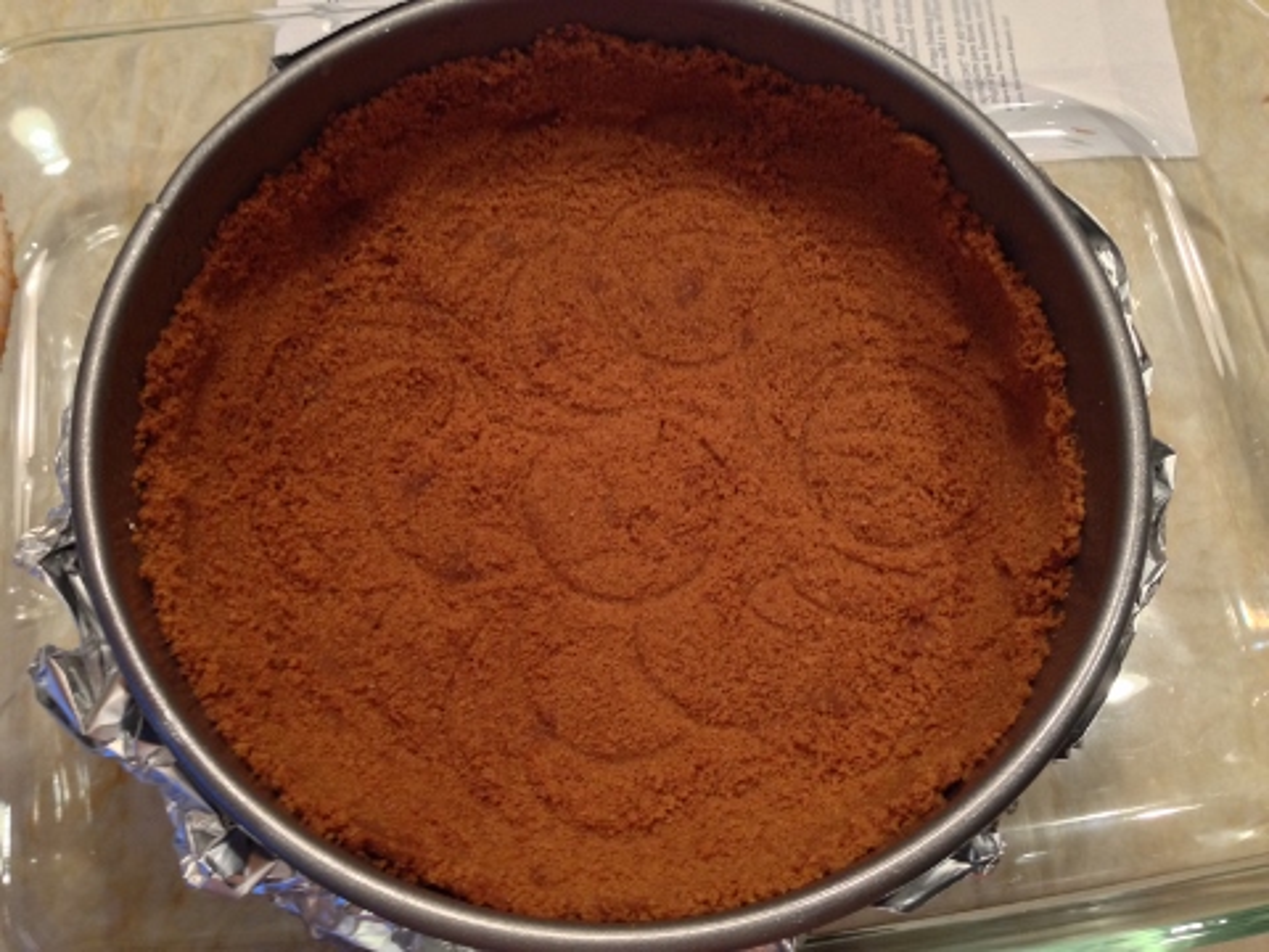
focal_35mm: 33
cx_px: 634
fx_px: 1210
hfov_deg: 55.4
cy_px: 476
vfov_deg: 42.9
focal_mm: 4.12
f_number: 2.4
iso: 200
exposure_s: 1/20
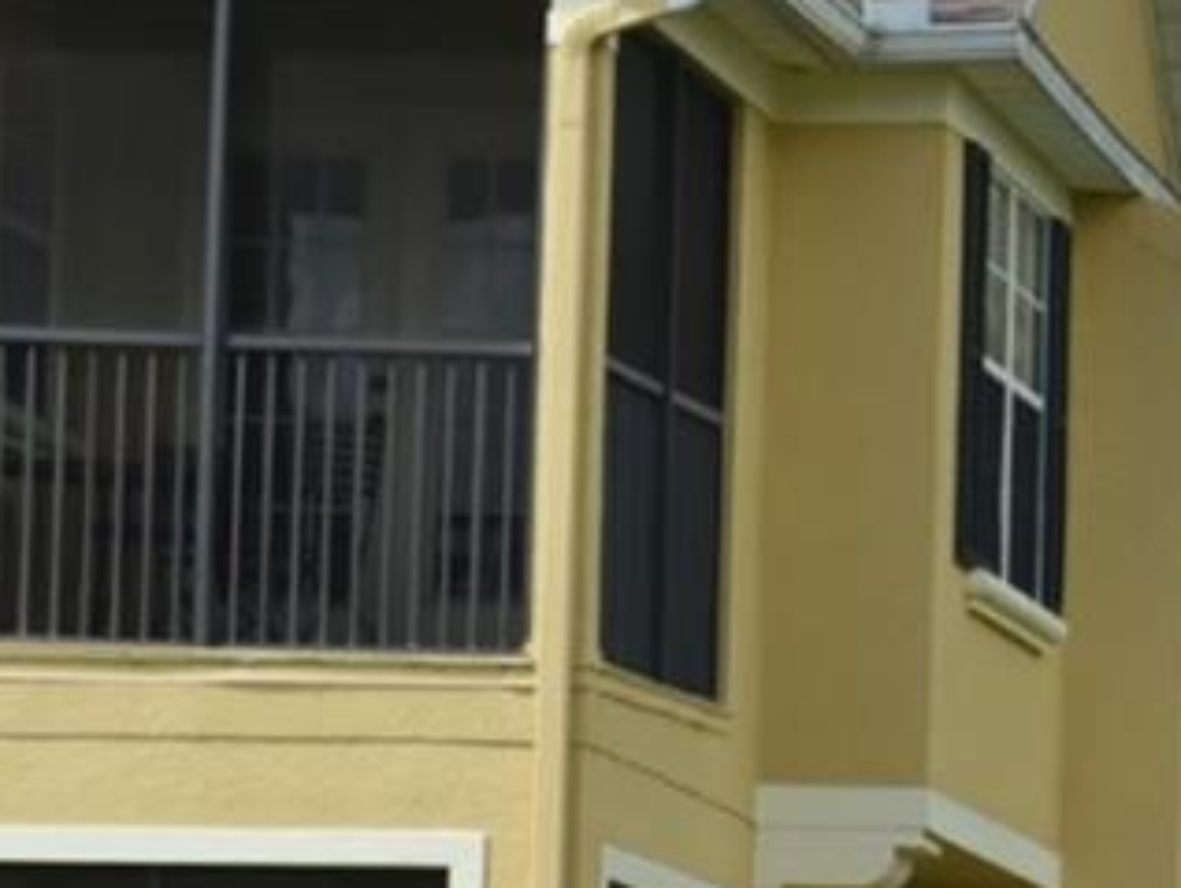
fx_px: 10721
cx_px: 2759
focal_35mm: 314
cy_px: 483
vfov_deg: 4.7
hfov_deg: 6.1
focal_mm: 65
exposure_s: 1/1600
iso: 1250
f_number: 10
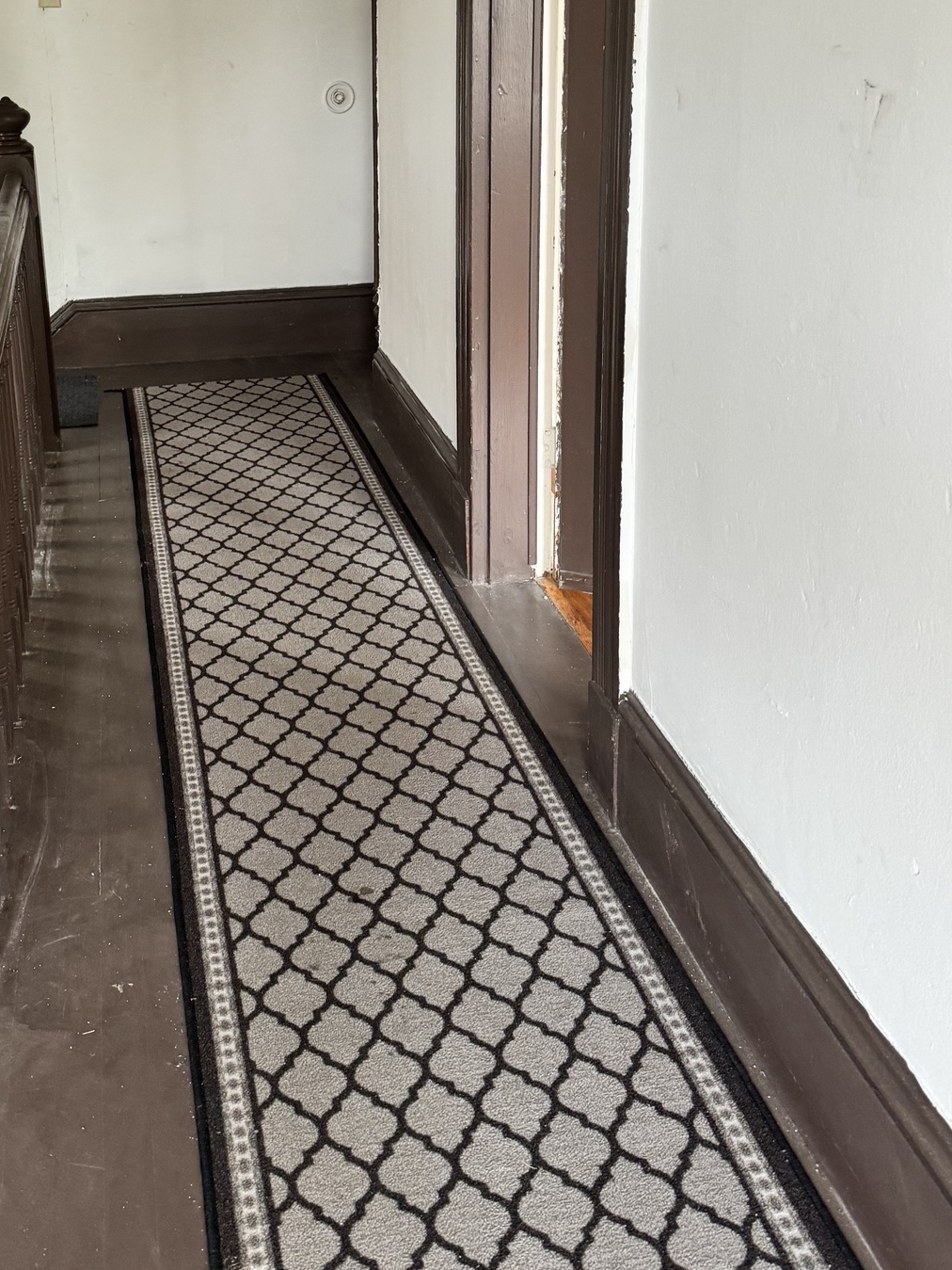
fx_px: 1503
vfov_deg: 44.4
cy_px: 328
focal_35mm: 41
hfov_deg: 34.7
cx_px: 302
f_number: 1.78
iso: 200
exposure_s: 1/92
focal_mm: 6.76
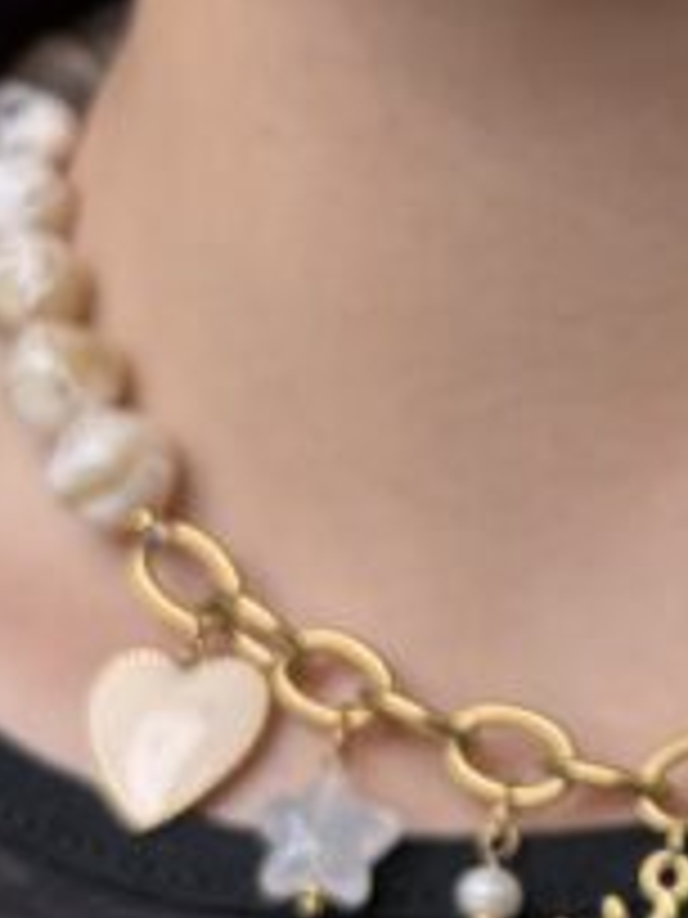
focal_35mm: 102
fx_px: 2703
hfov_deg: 14.2
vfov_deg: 19.3
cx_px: 719
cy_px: 423
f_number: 1.6
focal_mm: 5.96
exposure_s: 1/50
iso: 160
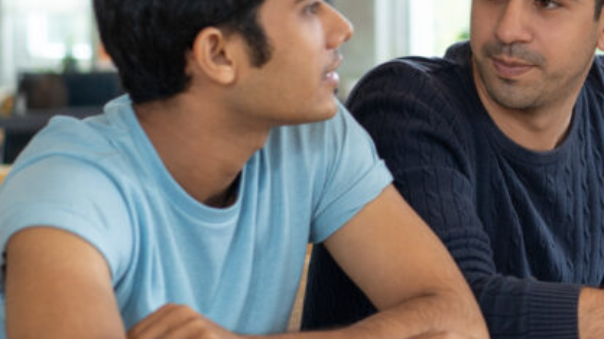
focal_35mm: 141
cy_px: 4
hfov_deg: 14.8
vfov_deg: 8.6
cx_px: 696
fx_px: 2258
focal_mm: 55
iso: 250
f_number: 2.5
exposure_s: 1/200
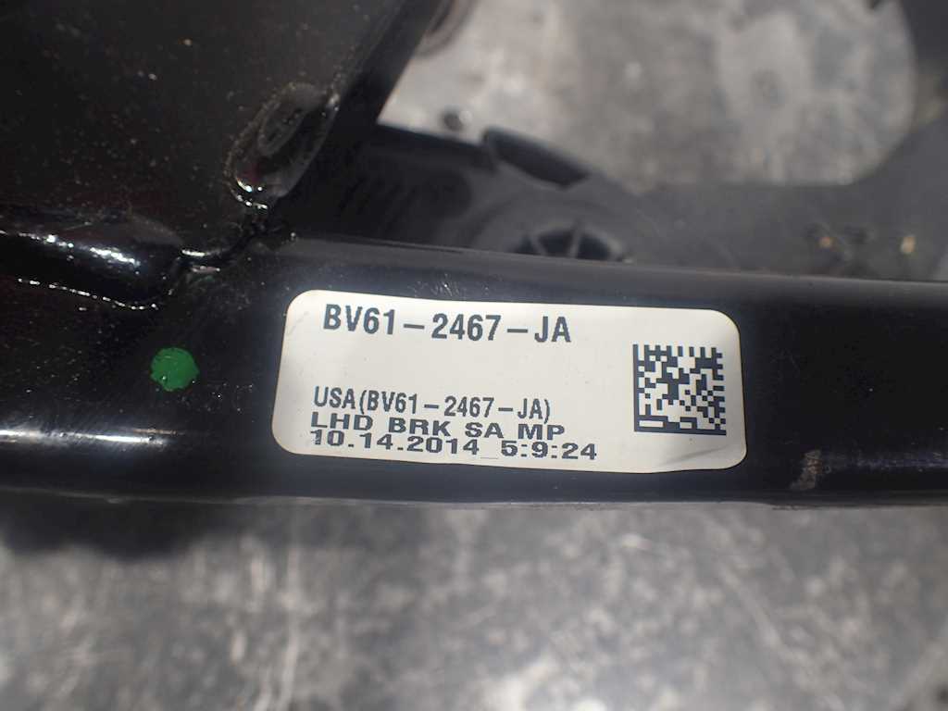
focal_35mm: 30
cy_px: 356
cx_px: 474
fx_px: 822
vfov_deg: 46.8
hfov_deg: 60.0
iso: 100
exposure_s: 1/125
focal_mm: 5.5
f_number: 2.3
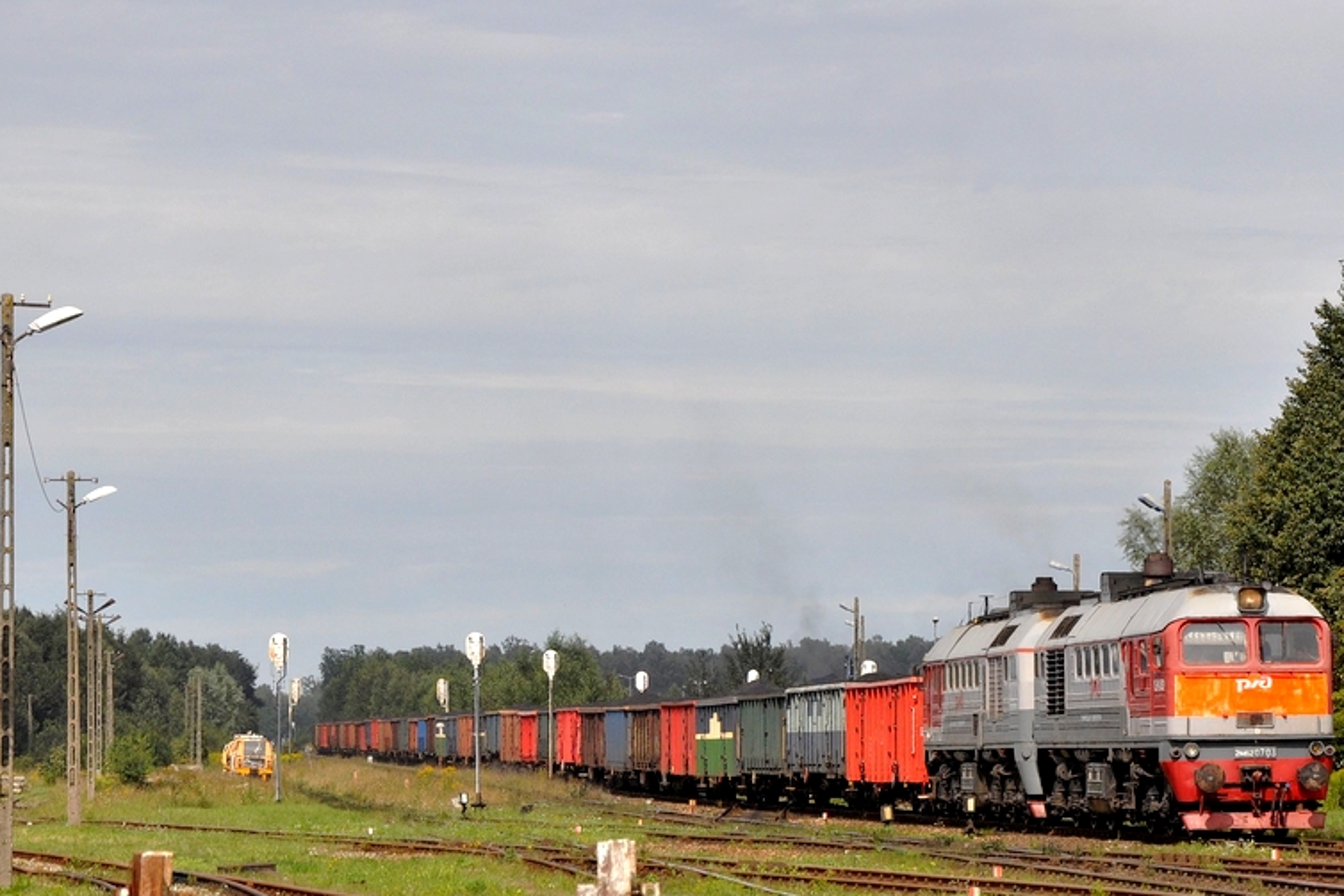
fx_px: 5526
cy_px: 607
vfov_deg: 9.3
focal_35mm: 148
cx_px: 943
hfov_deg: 13.8
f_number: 8
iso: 200
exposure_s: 1/1000
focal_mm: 62
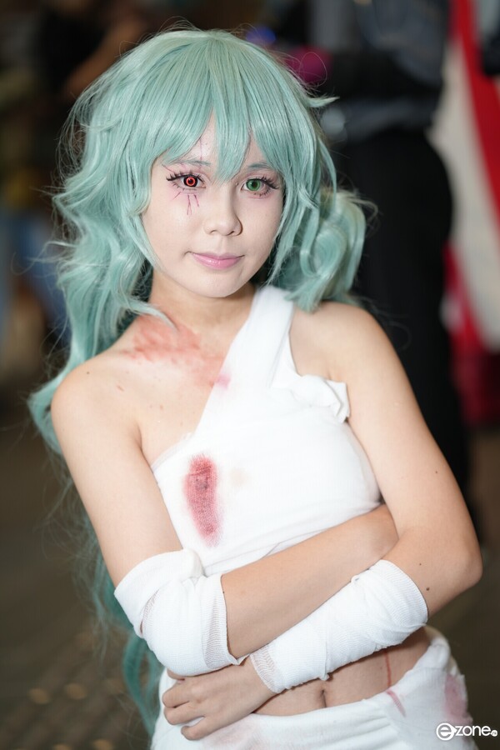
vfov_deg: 23.9
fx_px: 1771
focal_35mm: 85
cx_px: 250
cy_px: 375
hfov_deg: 16.1
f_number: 1.8
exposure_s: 1/125
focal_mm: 85
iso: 100
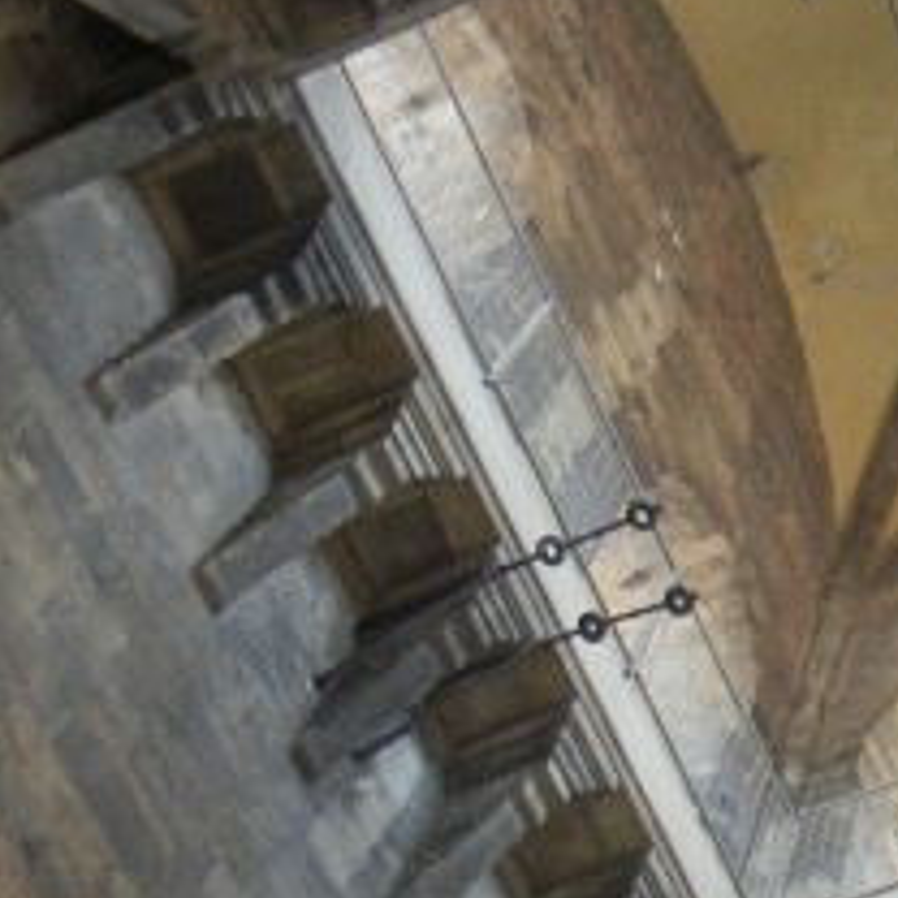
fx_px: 2876
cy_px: 1222
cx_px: 1066
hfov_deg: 17.0
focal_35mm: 98
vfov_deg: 16.6
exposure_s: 1/58.8
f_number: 3.5
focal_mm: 5.4
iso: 400
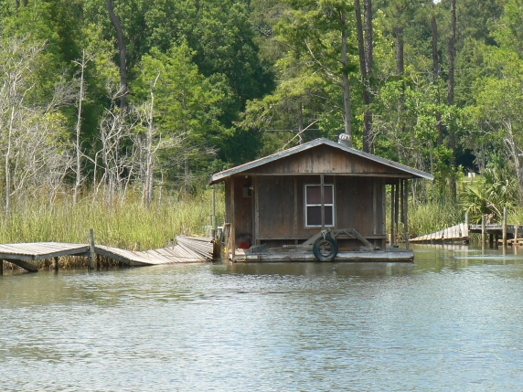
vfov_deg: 6.6
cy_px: 183
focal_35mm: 226
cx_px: 276
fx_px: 3415
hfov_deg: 8.8
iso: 80
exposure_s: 1/200
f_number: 5.6
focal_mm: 26.2
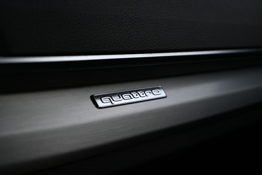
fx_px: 546
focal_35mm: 75
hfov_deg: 27.0
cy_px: 88
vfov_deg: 18.2
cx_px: 131
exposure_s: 1/80
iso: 5000
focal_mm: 50
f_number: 6.3
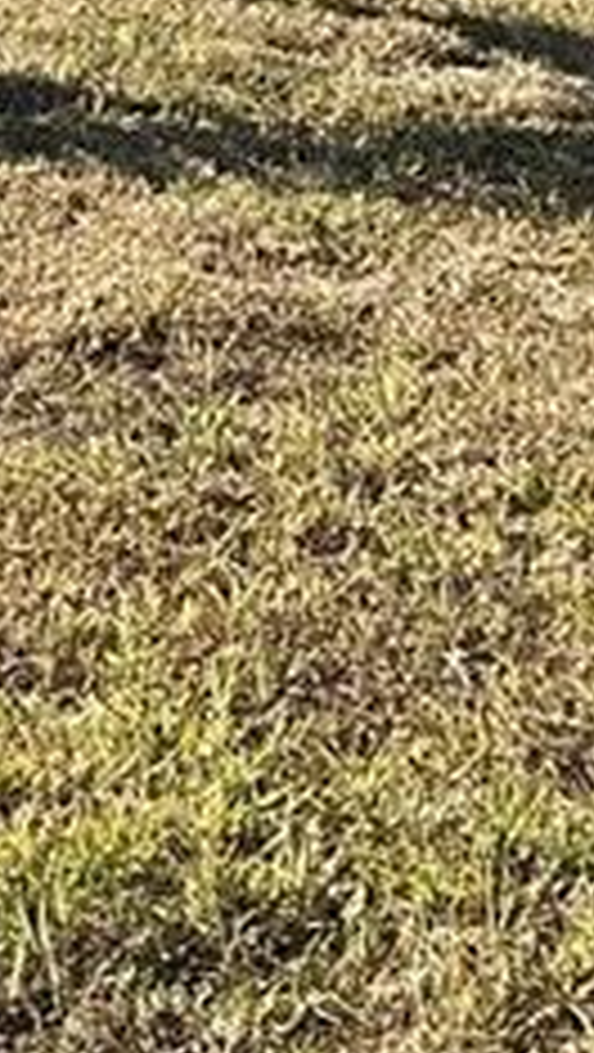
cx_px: -387
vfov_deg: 13.0
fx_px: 4526
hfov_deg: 7.3
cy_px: -108
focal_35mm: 162
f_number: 1.8
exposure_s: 1/929
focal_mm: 3
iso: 25
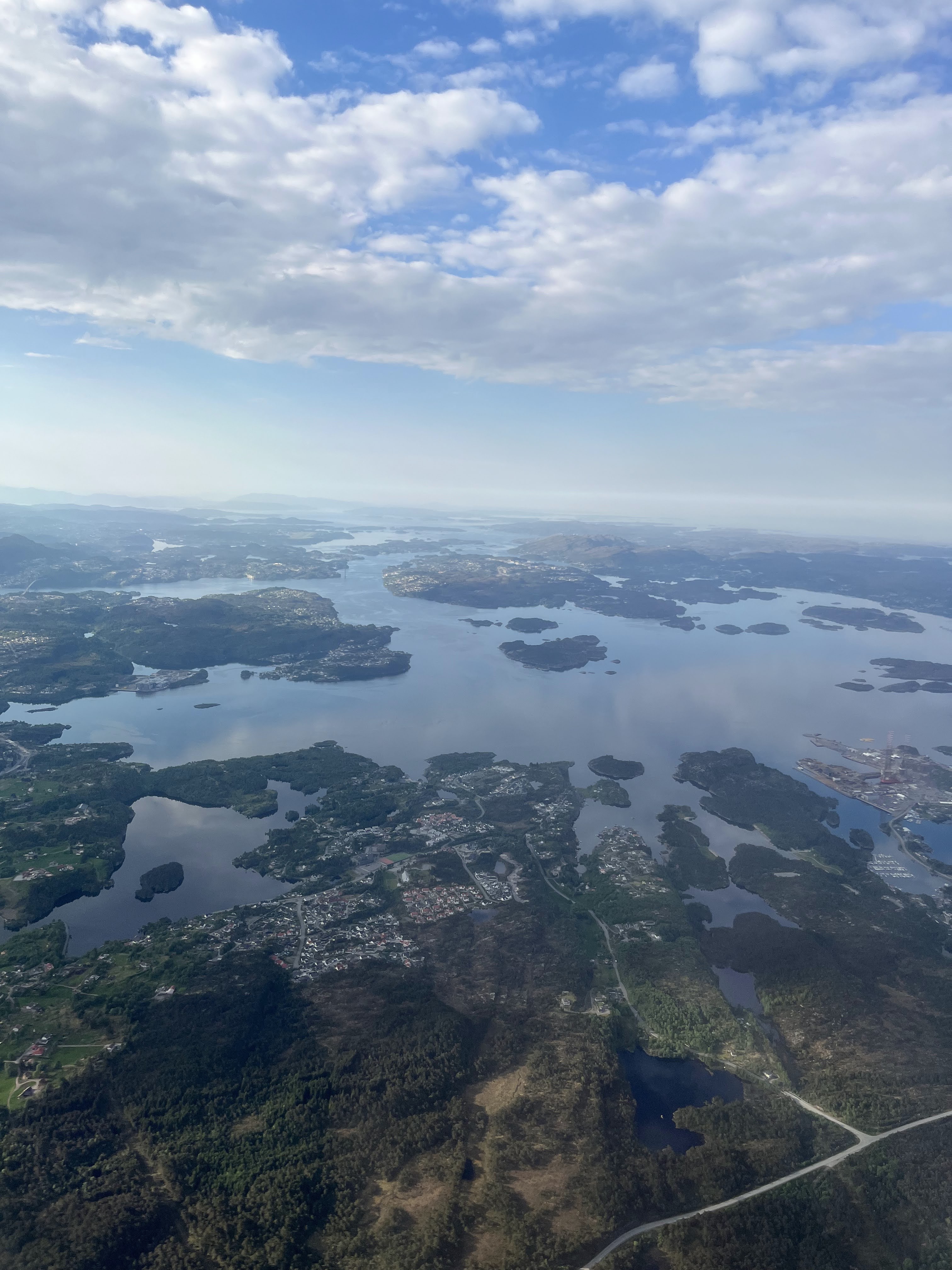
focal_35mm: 26
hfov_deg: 53.1
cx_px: 476
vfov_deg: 67.3
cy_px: 635
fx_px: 953
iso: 50
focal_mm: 5.1
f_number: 1.6
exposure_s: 1/1536
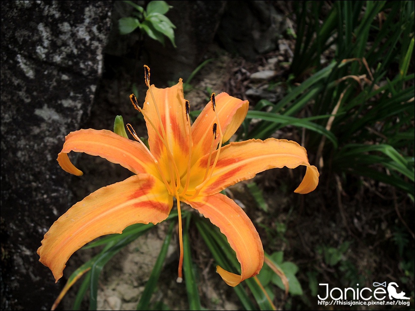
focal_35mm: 28
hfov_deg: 63.4
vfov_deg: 49.8
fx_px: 336
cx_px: 208
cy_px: 156
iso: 100
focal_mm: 5
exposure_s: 1/800
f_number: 2.8
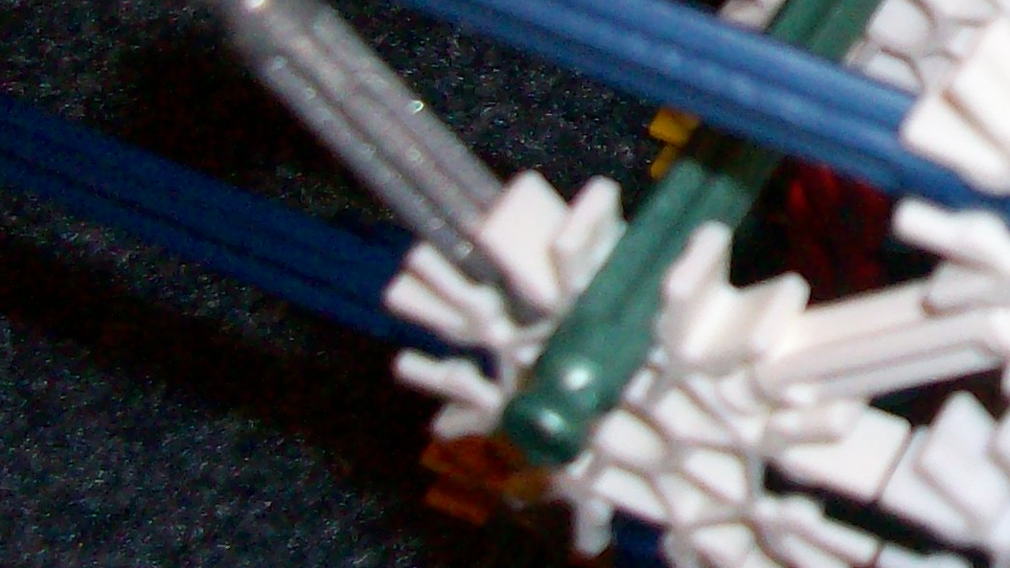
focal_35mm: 108
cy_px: -156
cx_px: 1397
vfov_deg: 11.0
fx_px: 2893
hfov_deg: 18.2
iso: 160
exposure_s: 1/60
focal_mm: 5.7
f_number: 2.8
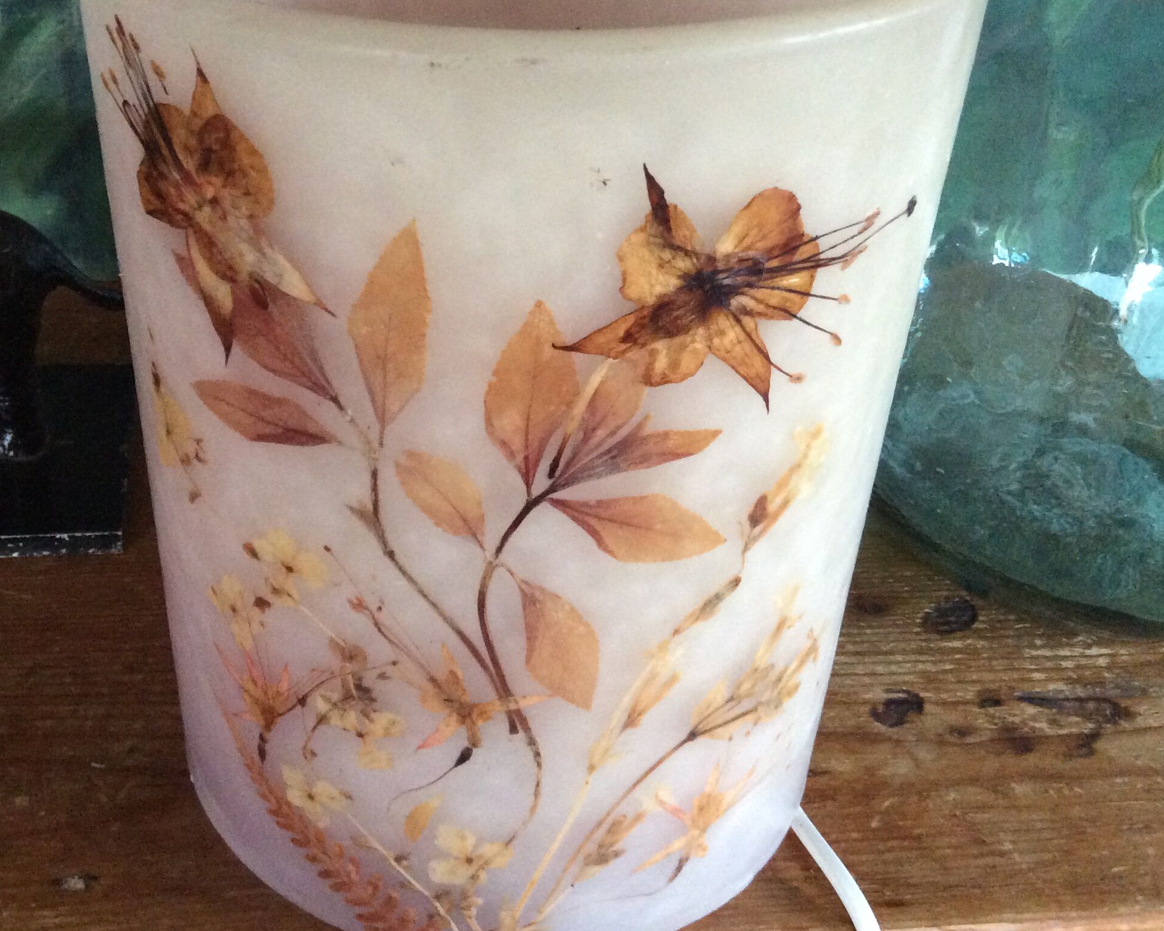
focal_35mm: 42
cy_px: 410
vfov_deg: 35.6
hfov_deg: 43.6
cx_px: 471
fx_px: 1447
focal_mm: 3.3
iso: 320
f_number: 2.4
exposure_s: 1/20
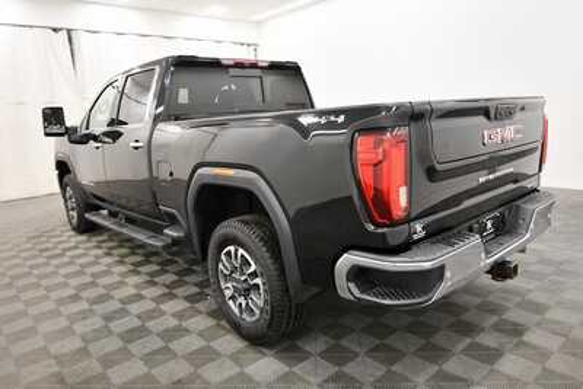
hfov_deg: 71.5
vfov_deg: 51.3
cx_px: 292
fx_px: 405
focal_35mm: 25
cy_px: 194
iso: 1600
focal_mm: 17
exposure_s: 1/125
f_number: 5.3
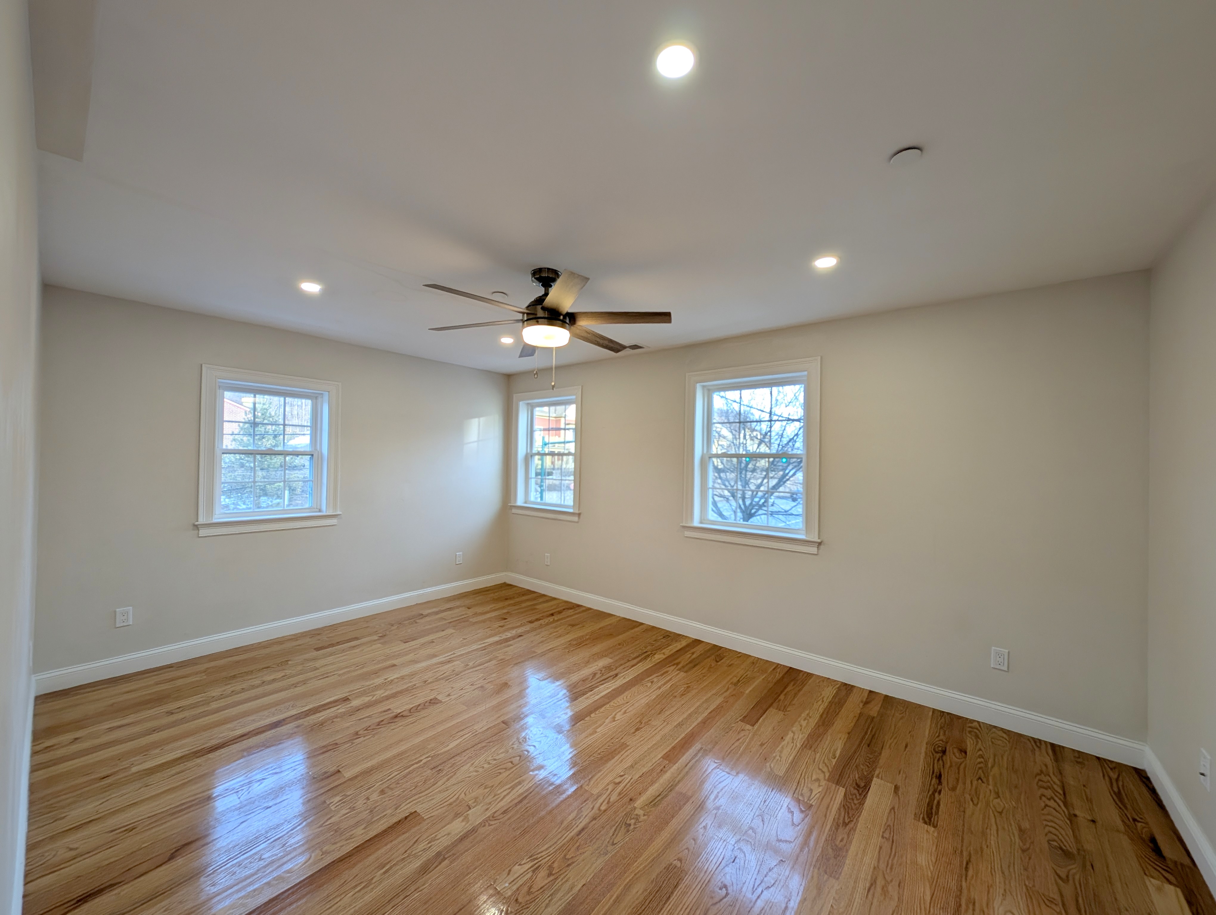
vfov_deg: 94.6
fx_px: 422
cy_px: 458
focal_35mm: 12
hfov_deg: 110.5
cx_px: 608
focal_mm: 2.23
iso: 71
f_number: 1.95
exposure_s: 1/120
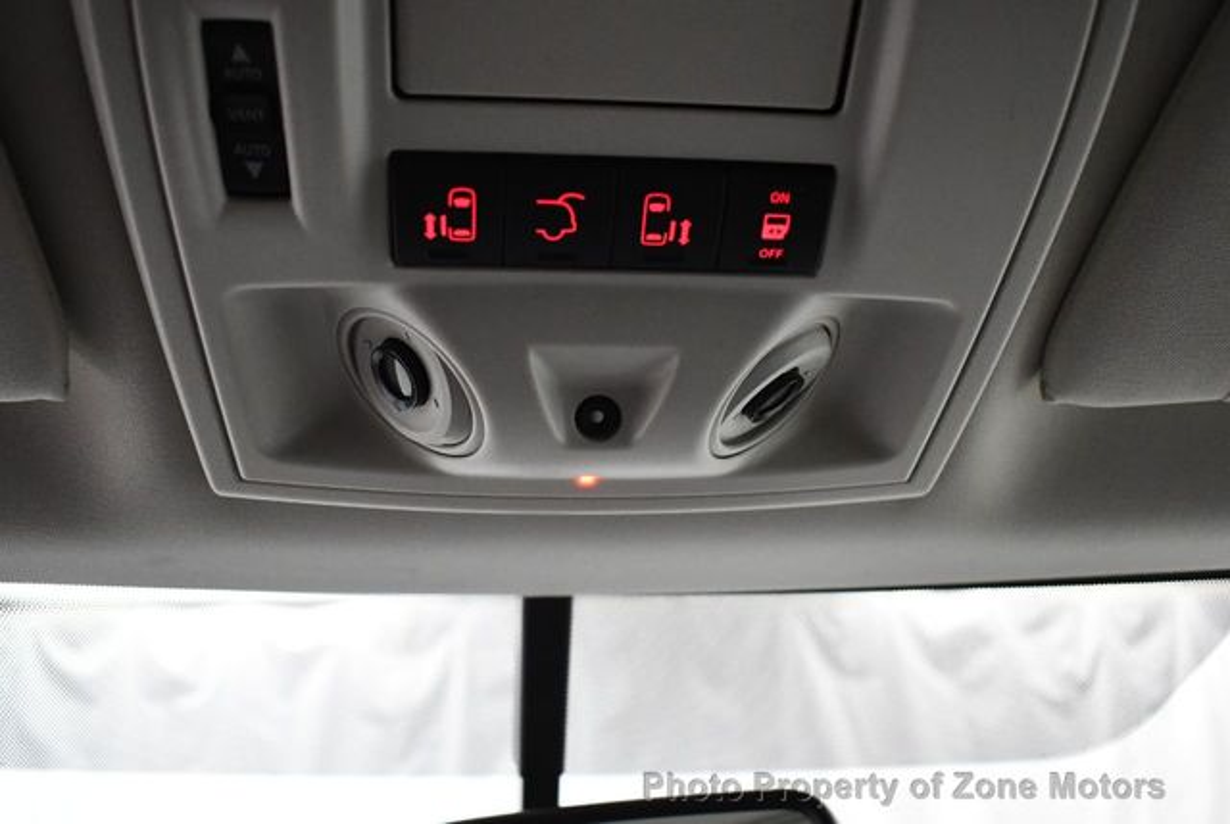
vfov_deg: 37.0
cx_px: 615
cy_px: 412
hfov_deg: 53.1
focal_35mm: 36
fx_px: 1232
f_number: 3.5
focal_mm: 18
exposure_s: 1/125
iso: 3200
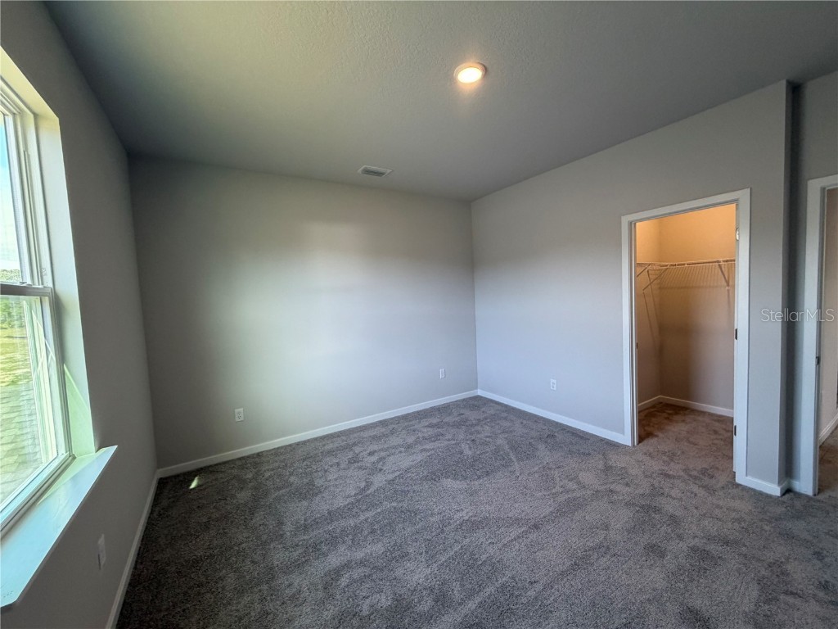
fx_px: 339
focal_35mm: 14
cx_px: 419
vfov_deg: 85.7
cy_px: 314
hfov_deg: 102.1
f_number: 2.2
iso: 200
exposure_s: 1/120
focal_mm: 2.22
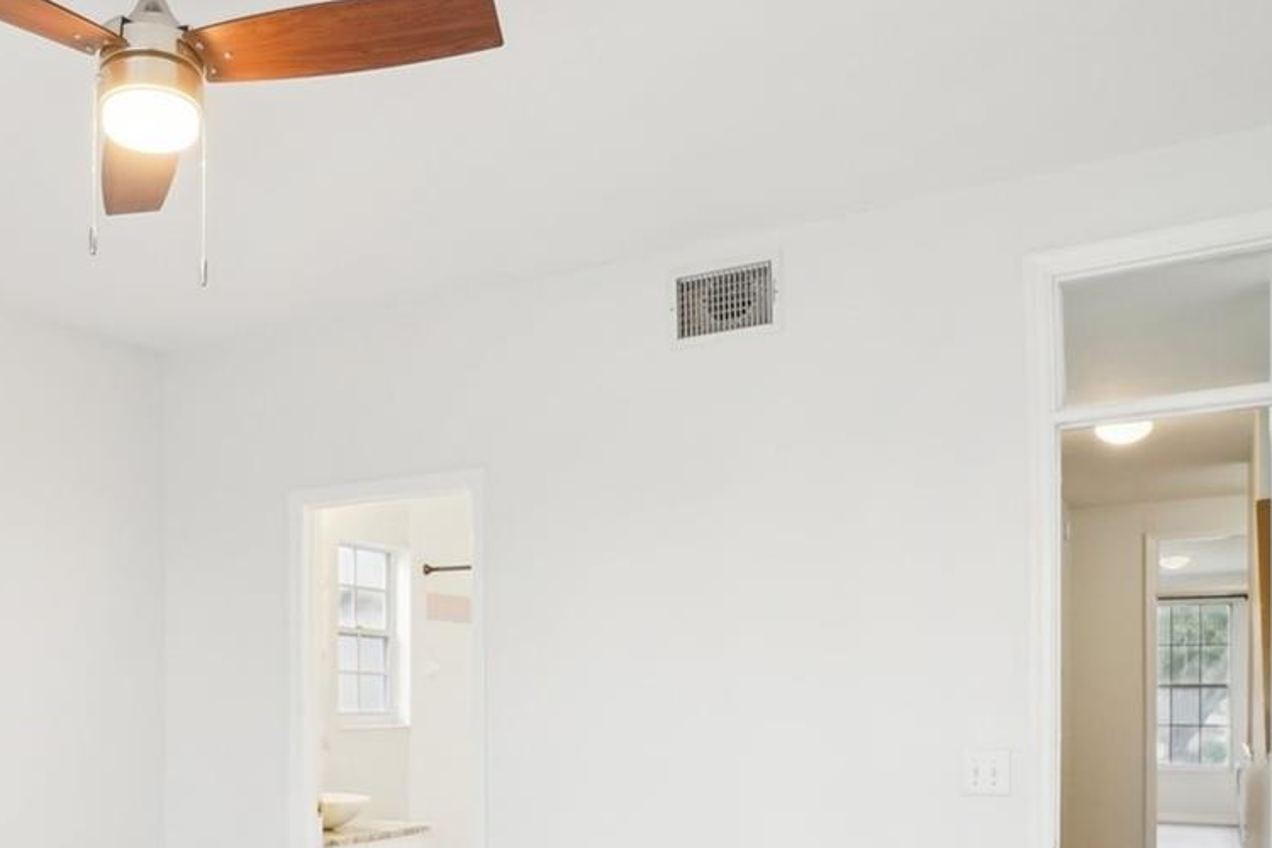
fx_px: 1131
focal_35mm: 32
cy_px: 738
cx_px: 412
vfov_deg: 38.7
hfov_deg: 57.3
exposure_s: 1/15
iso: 400
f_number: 8
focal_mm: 10
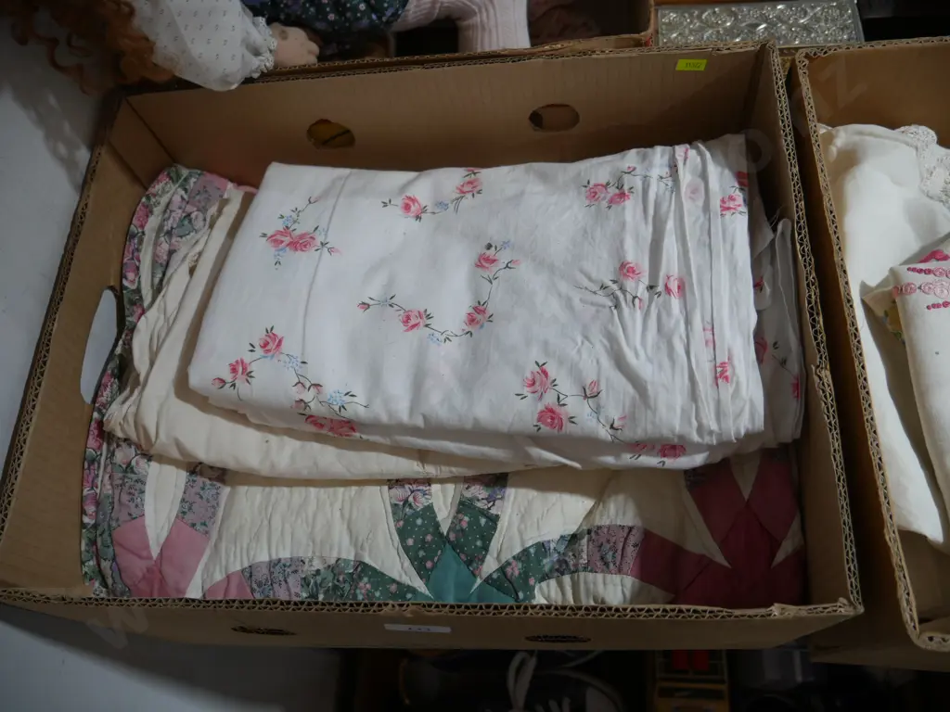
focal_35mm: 28
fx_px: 768
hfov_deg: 63.4
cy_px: 356
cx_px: 475
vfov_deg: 49.7
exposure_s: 1/60
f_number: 3.5
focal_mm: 14
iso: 320
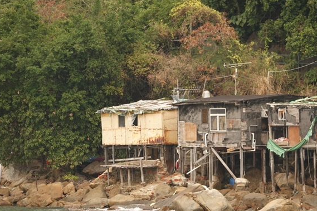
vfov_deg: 5.6
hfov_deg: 8.4
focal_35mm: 246
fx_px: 2165
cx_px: 207
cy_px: 119
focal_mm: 63.55
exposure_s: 1/200
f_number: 4.5
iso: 125
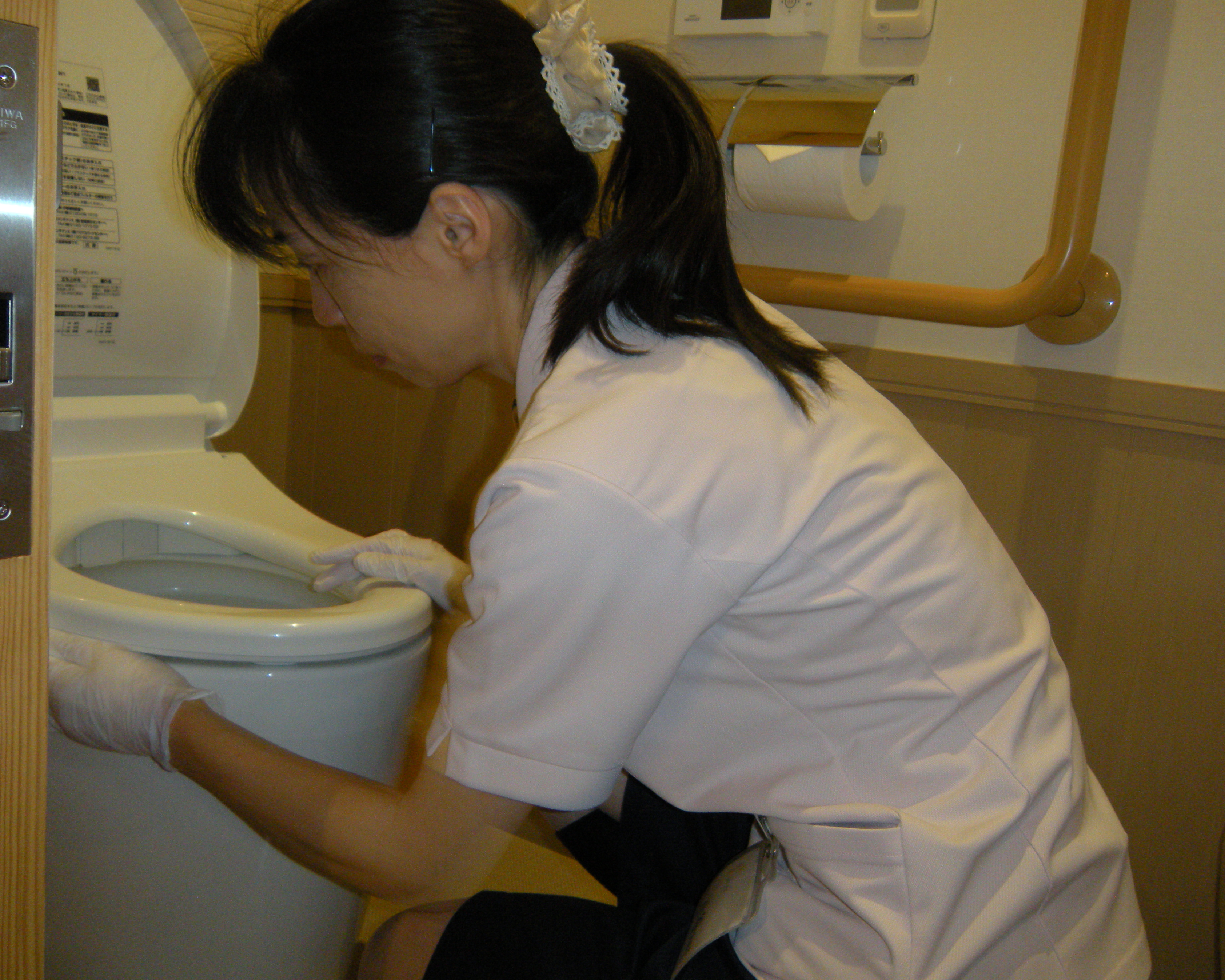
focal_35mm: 37
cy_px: 496
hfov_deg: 49.1
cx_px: 650
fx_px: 1342
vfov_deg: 40.1
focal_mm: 5.9
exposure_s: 1/30
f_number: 3.8
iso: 200
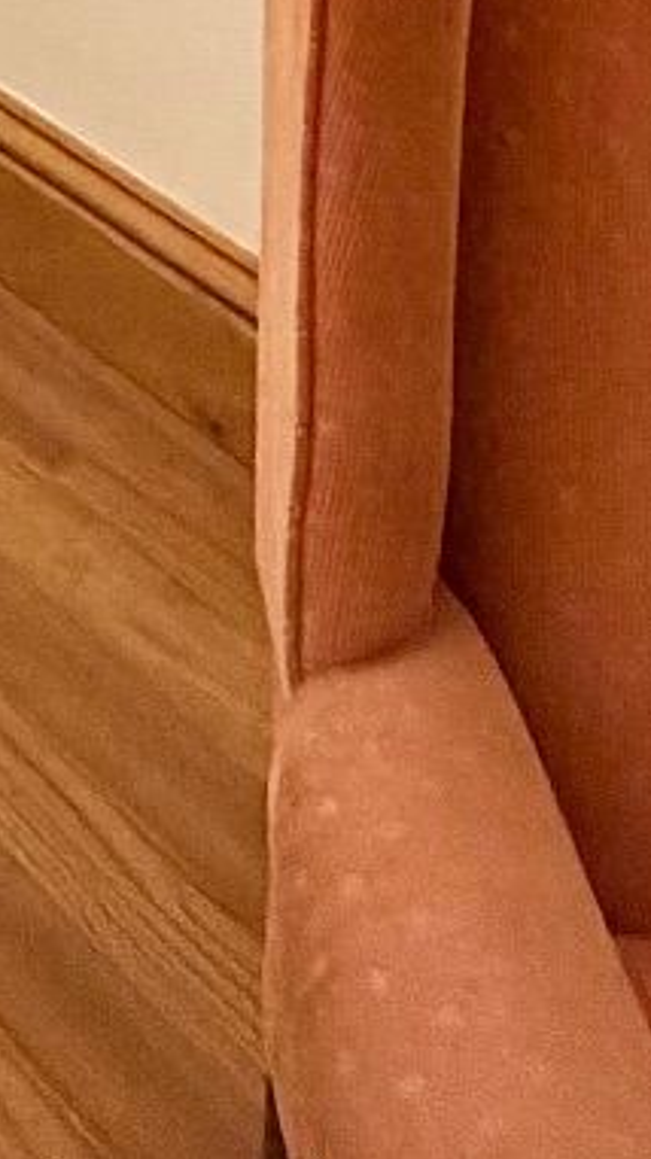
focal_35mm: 82
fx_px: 2519
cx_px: -642
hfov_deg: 12.9
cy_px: -946
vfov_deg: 19.3
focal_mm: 2.22
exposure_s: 1/50
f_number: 2.2
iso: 400
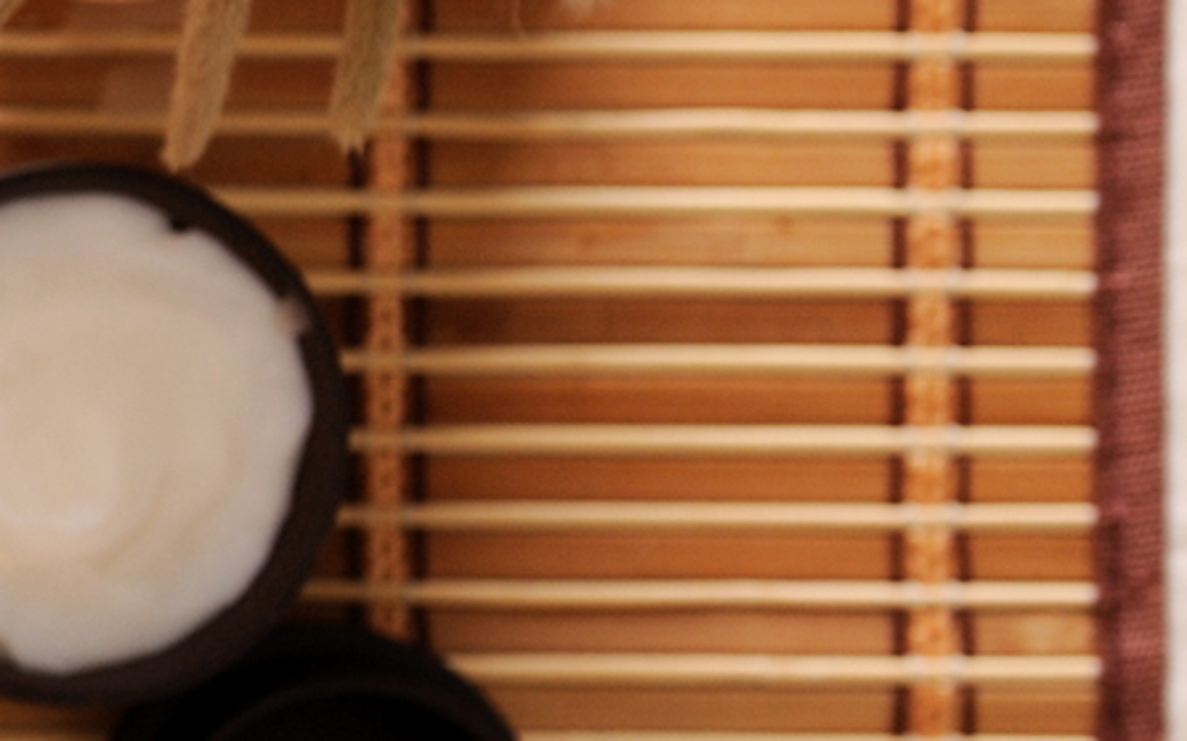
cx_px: -1394
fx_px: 6629
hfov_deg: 9.4
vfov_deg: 6.4
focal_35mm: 205
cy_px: 147
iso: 320
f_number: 4.5
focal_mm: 45
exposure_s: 1/200
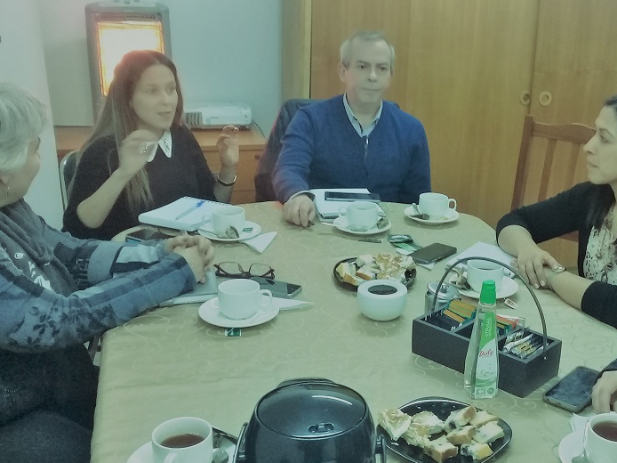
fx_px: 820
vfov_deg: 31.5
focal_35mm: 46
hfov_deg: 40.9
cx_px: 397
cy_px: 213
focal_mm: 3.3
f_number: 2.2
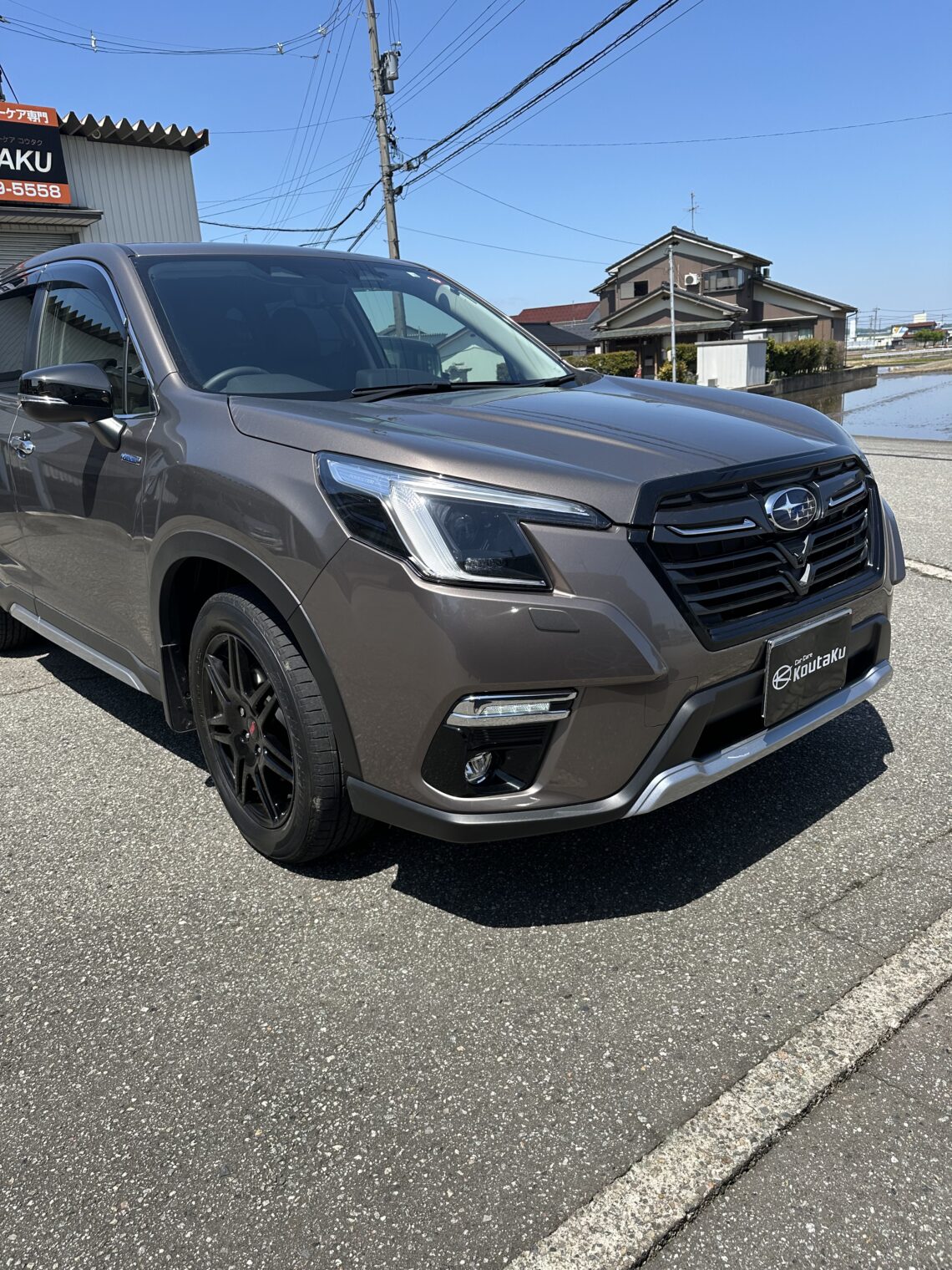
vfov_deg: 71.6
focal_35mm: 24
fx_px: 880
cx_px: 476
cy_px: 635
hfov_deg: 56.8
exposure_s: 1/3472
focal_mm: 6.86
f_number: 1.78
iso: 80
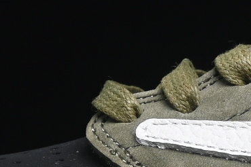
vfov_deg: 2.4
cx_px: 424
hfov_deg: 3.6
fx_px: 3946
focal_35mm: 566
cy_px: -1
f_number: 6.3
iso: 160
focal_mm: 50
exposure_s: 1/50
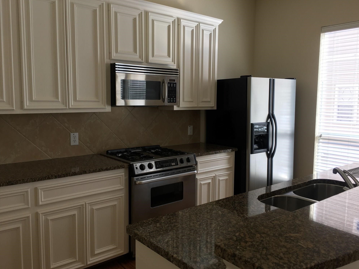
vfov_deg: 46.8
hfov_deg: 60.0
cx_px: 185
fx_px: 311
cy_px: 137
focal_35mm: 30
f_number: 2.2
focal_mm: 4.15
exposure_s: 1/120
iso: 32
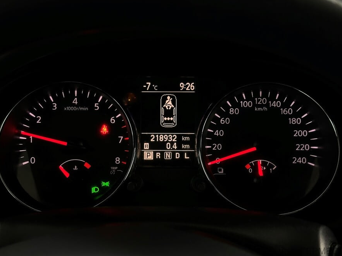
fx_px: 484
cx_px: 168
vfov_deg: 29.7
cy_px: 128
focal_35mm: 49
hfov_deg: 38.9
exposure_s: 1/50
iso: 125
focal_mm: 6.86
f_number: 1.78
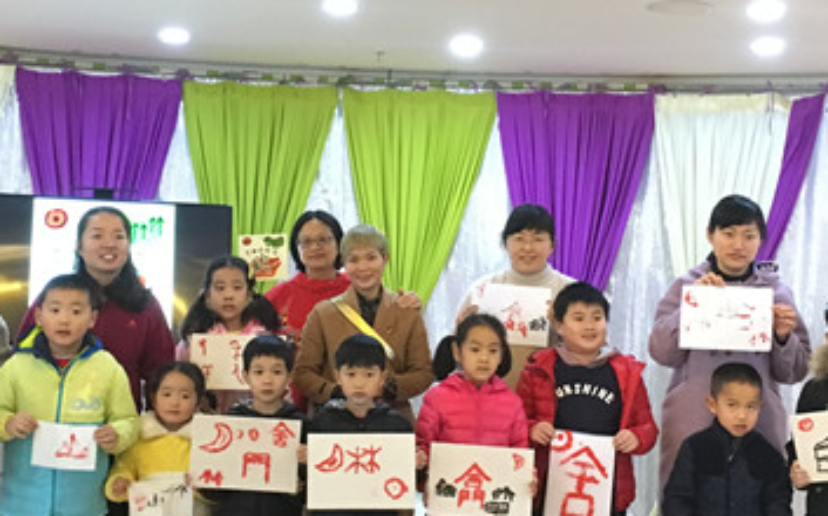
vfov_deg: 21.2
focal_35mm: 61
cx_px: 403
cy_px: 226
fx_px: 1375
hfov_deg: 33.5
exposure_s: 1/17
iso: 320
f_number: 2.2
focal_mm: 4.15
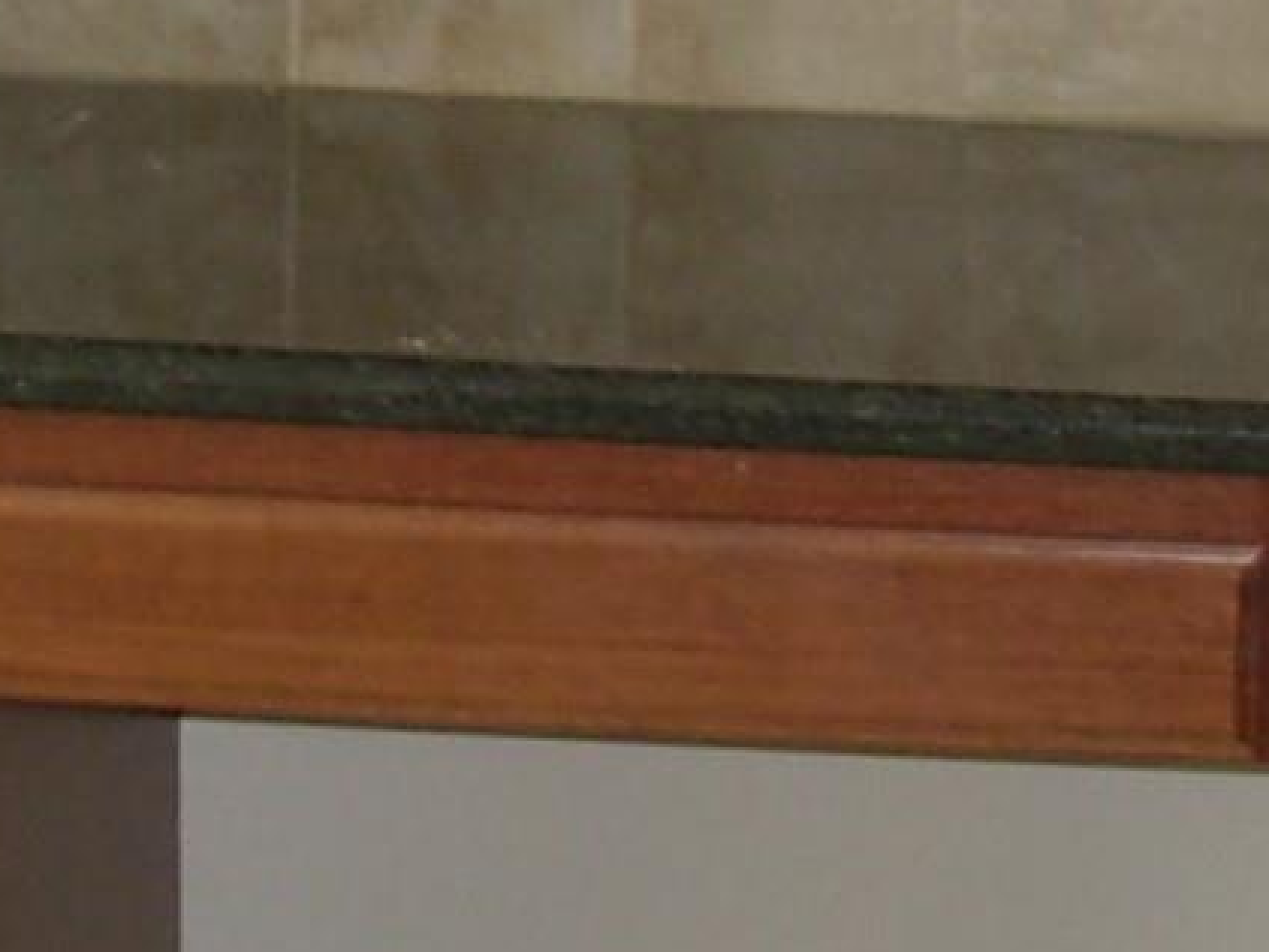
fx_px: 6784
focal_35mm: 185
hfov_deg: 10.7
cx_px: 793
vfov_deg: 8.0
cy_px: 48
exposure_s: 1/32
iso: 50
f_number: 2.9
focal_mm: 6.3
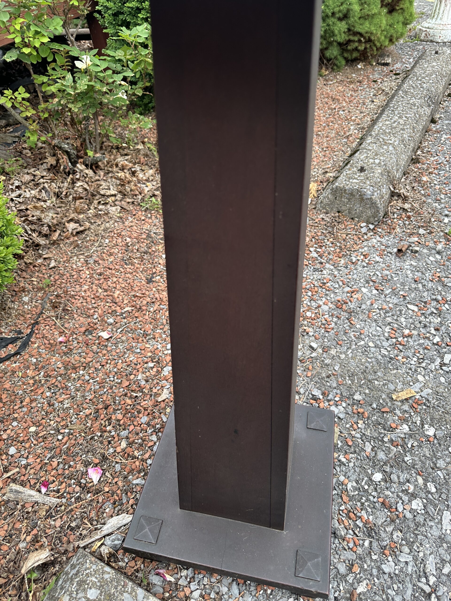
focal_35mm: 24
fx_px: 417
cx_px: 226
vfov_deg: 71.6
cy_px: 300
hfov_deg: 56.8
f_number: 1.78
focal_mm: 6.86
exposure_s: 1/121
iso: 100
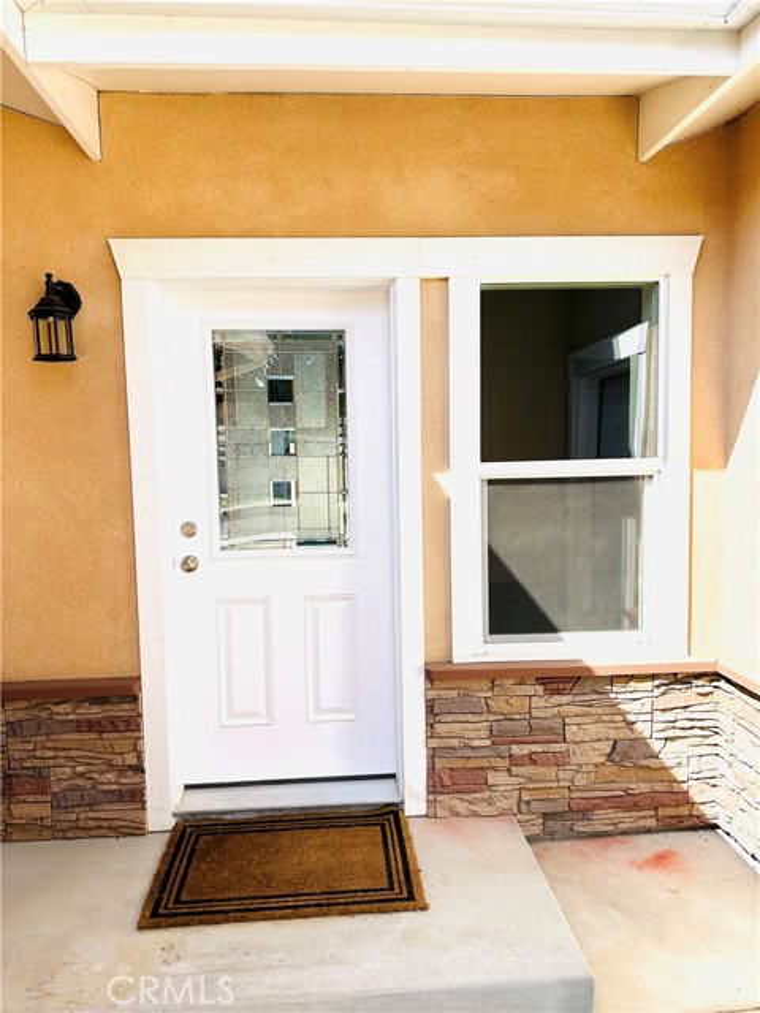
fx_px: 703
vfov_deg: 71.6
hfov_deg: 56.8
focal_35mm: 24
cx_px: 380
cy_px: 506
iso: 80
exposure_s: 1/1412
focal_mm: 6.86
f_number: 1.78
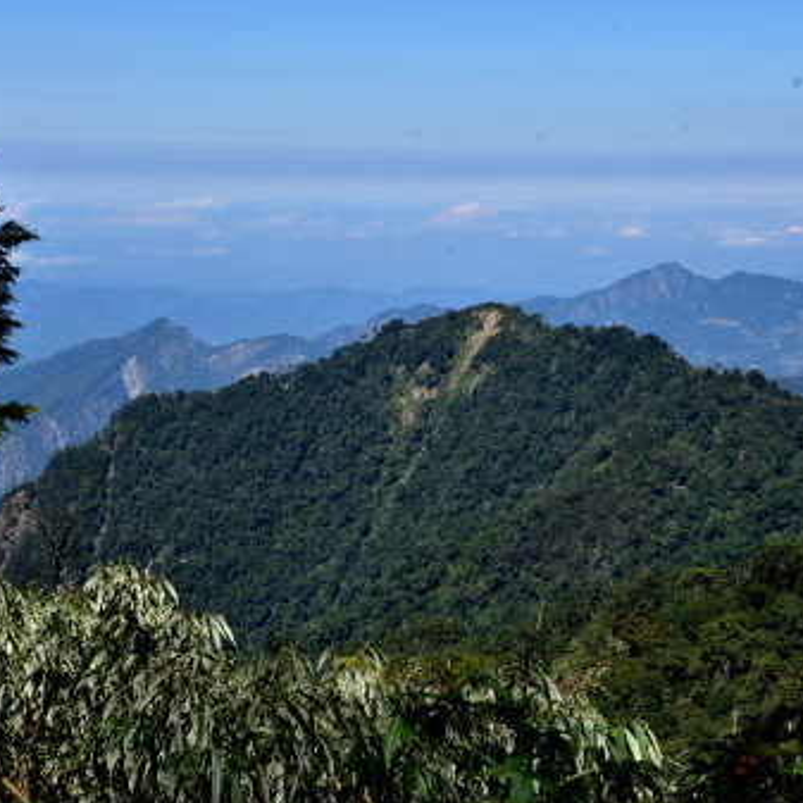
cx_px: 422
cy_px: 400
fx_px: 1968
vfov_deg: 23.1
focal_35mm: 75
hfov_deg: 23.1
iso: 100
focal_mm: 58
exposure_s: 1/250
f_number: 9
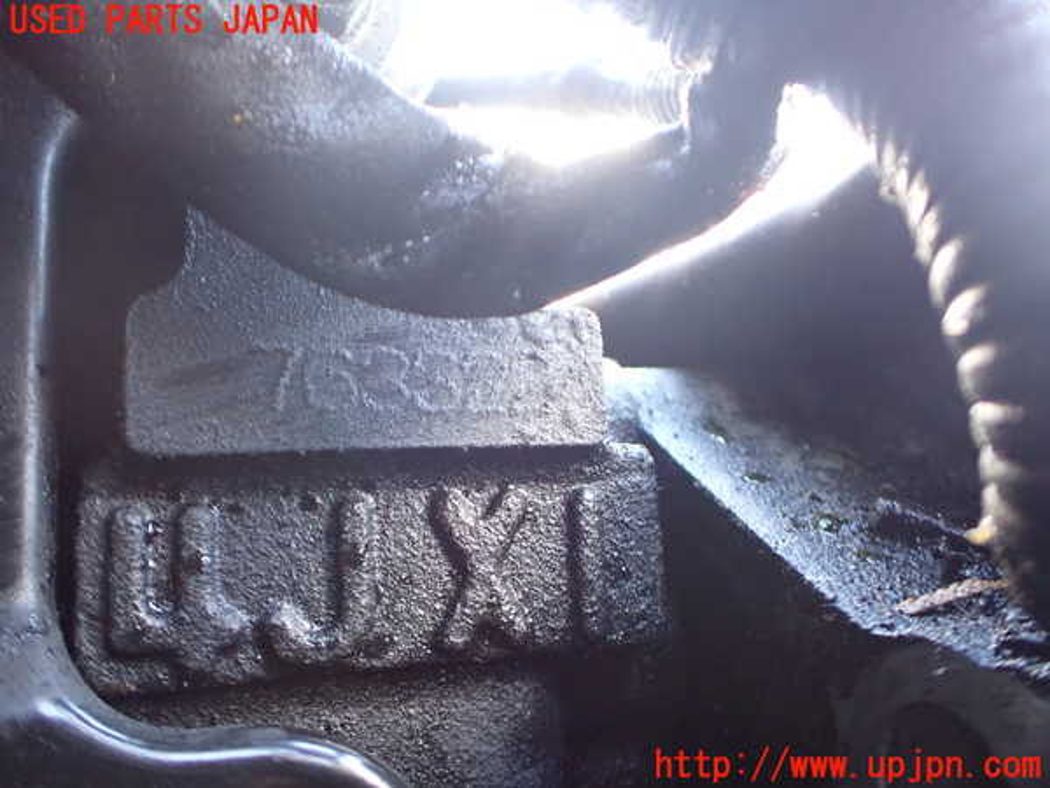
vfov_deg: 46.8
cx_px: 525
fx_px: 910
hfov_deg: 60.0
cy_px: 394
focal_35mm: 30
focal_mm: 5.4
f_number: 2.3
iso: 800
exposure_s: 1/60
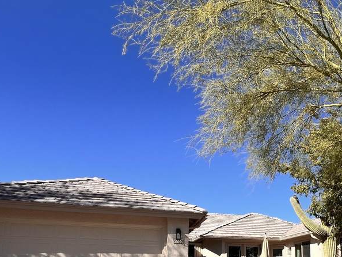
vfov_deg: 45.2
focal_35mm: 28
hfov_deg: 61.1
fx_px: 277
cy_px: 230
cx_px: 241
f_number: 1.8
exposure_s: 1/1647
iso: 32
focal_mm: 1.57
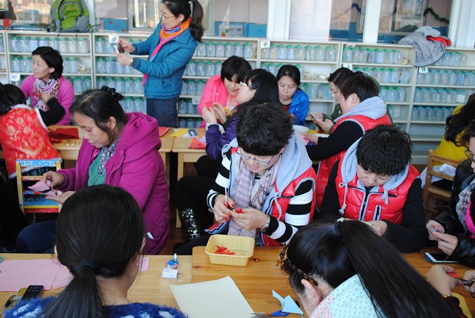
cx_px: 238
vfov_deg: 34.3
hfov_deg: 49.5
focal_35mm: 39
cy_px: 159
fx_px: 515
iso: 250
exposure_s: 1/30
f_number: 4.2
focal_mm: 26
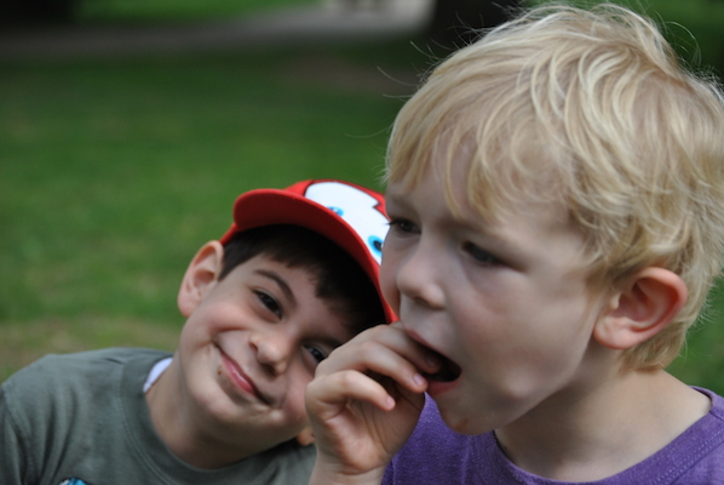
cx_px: 362
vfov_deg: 11.7
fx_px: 2355
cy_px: 242
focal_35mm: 117
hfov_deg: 17.5
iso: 160
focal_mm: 78
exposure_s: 1/500
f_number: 5.6
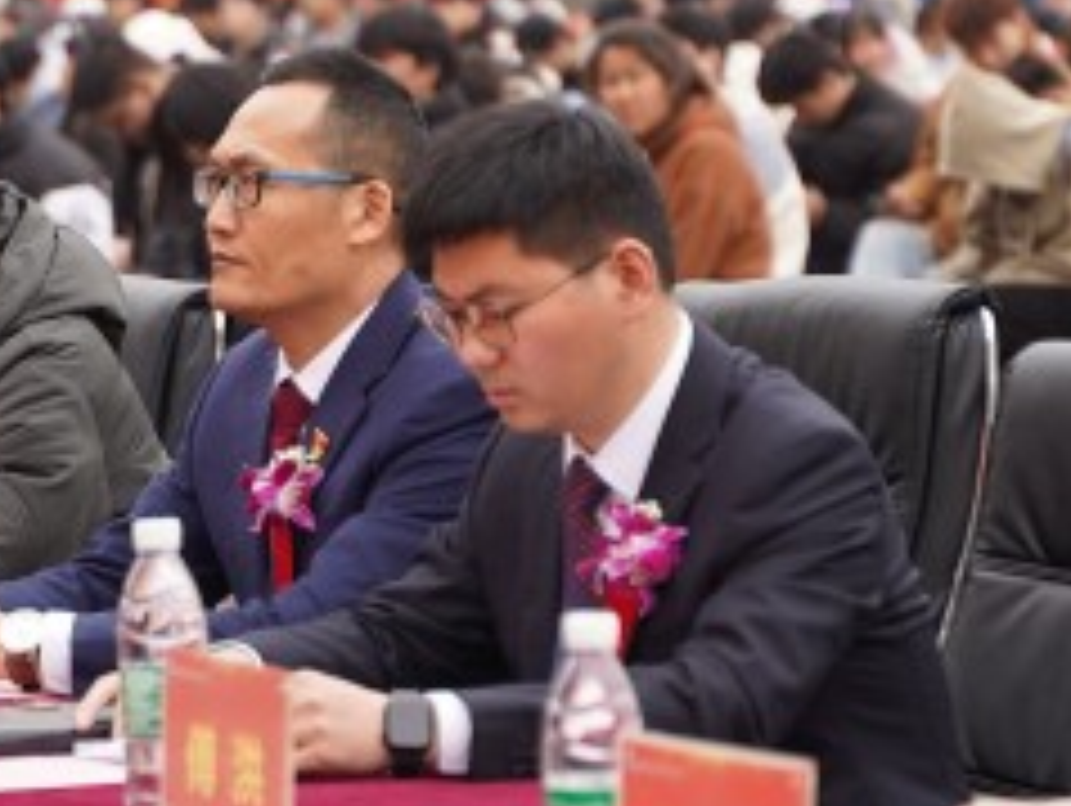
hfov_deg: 8.7
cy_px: 531
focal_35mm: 227
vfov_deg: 6.6
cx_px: 468
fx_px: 7030
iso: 320
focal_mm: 75
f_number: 2.8
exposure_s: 1/1000
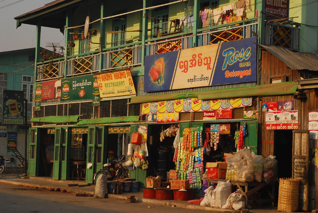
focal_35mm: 75
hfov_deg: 26.9
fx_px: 664
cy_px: 106
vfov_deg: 18.3
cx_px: 159
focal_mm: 50
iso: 160
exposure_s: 1/320
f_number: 9
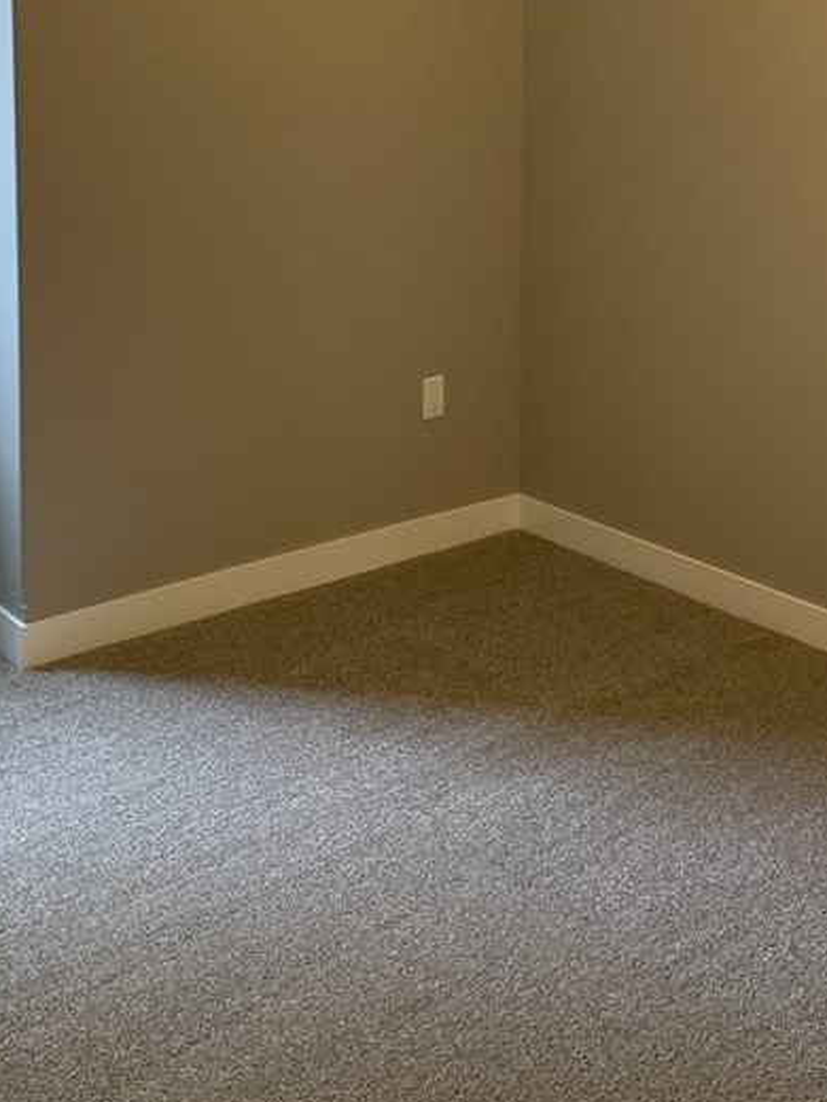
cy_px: 114
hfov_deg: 30.0
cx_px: 265
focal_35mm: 48
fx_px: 1529
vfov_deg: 37.2
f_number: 1.6
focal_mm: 4.2
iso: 100
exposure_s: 1/120
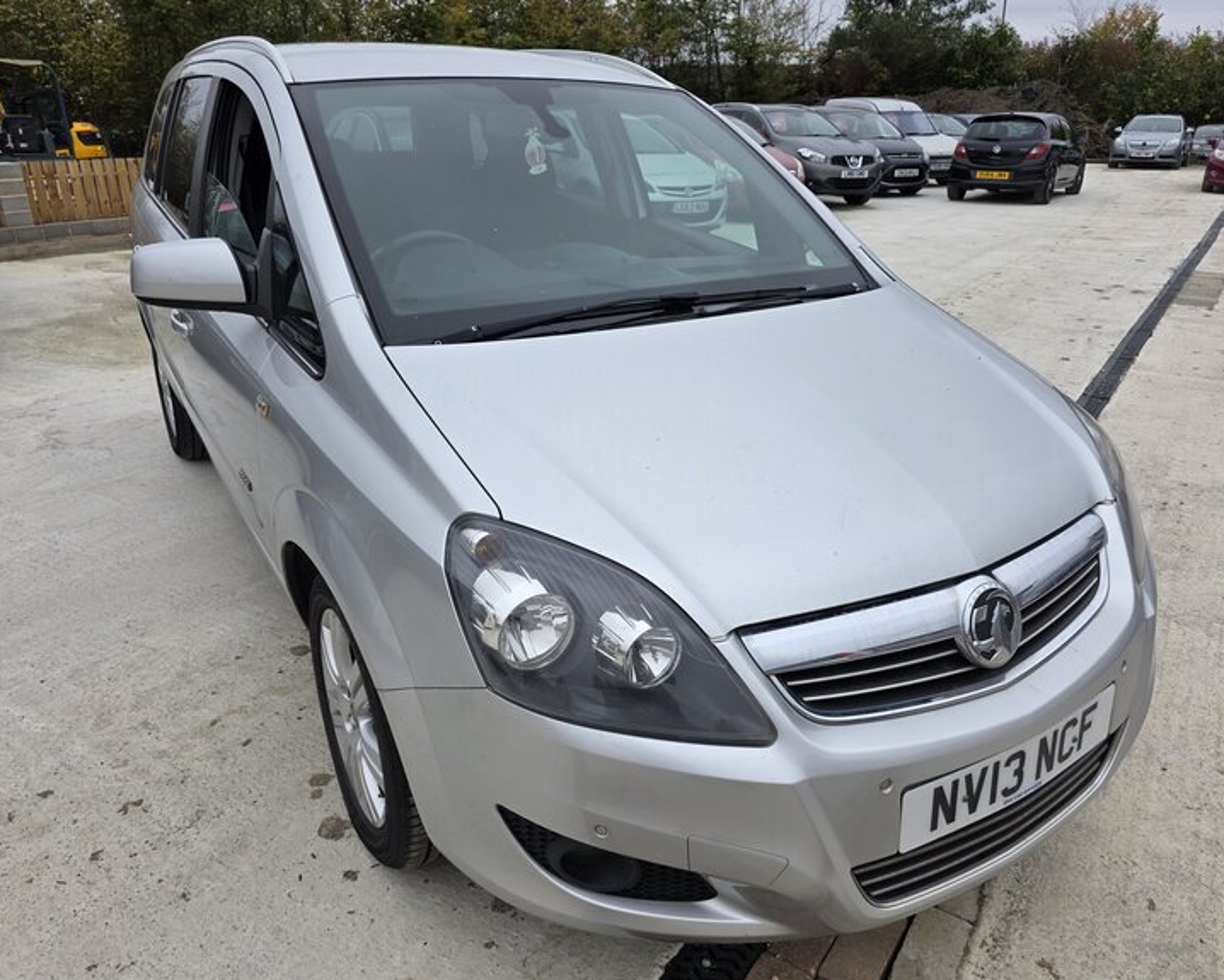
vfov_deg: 56.8
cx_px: 650
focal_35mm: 25
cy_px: 479
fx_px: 906
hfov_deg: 68.0
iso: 25
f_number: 1.7
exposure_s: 1/359
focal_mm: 6.3
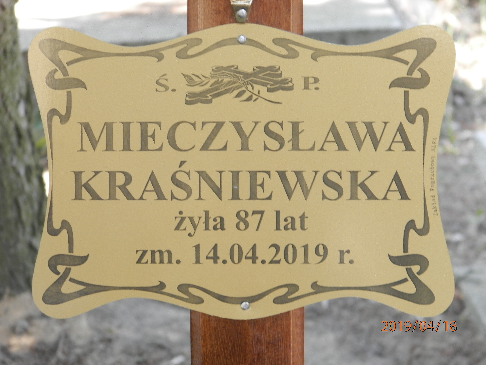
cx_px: 243
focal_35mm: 224
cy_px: 182
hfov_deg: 8.8
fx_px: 3145
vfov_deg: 6.6
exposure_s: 1/30
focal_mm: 40
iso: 200
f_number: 5.4
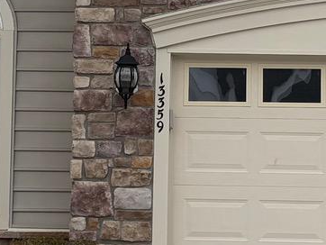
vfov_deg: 10.1
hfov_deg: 13.4
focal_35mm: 147
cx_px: 168
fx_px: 1385
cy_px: 49
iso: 50
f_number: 1.6
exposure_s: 1/2283
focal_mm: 5.96
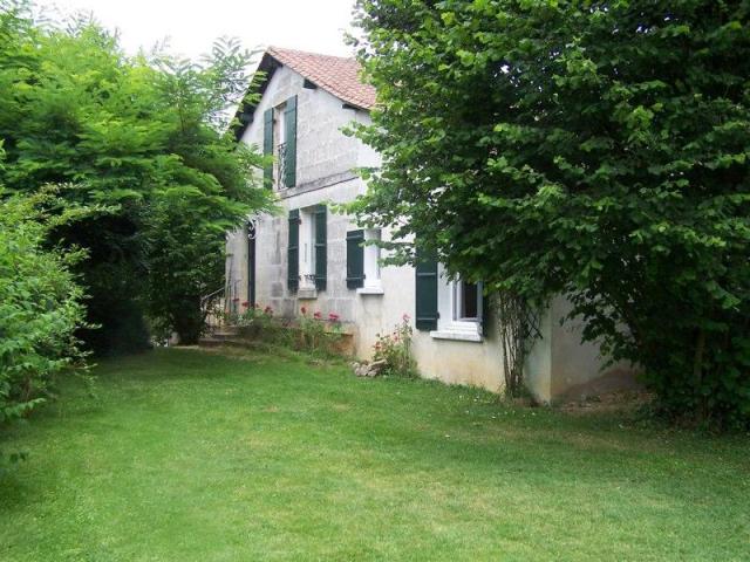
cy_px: 281
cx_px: 375
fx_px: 823
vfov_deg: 37.7
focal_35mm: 38
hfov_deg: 49.0
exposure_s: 1/250
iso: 64
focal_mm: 6.3
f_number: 2.8
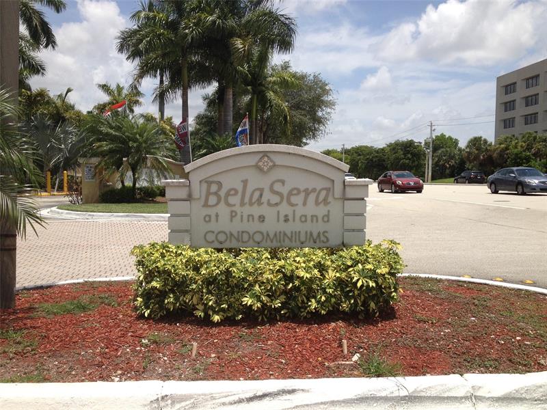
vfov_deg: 40.7
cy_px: 205
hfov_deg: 52.6
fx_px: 553
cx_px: 274
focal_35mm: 35
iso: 64
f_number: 2.4
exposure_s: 1/1842
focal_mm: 4.28
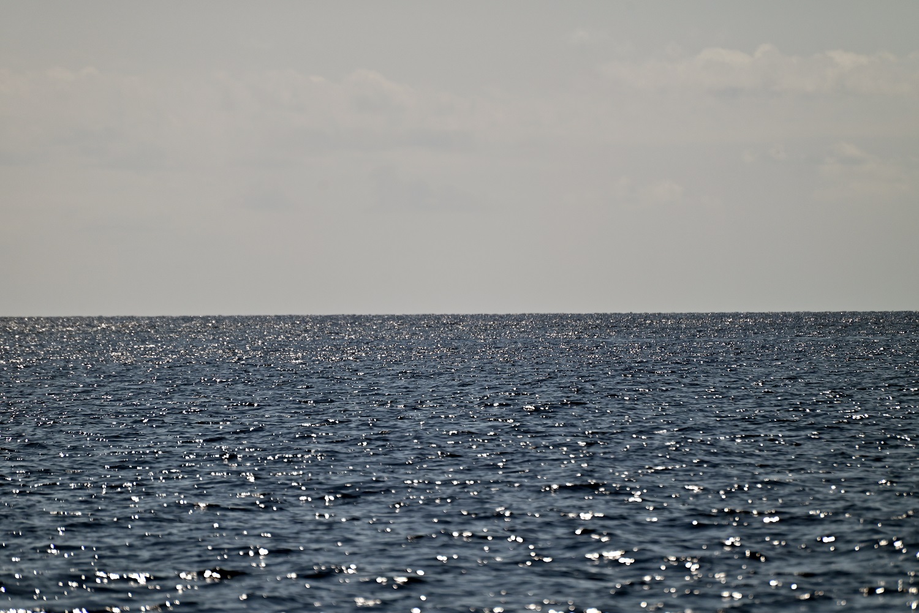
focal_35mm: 300
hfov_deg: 6.9
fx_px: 7660
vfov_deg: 4.6
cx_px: 460
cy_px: 306
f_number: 5.6
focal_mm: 300
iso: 250
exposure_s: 1/5000
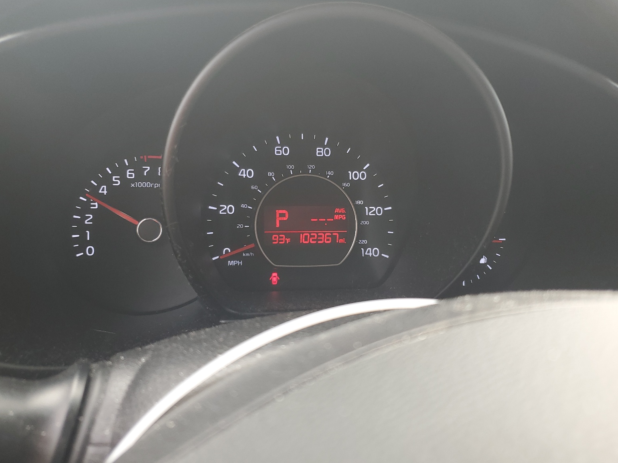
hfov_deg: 65.3
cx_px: 310
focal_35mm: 27
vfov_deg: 51.4
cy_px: 232
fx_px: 482
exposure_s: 1/135
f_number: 1.5
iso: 50
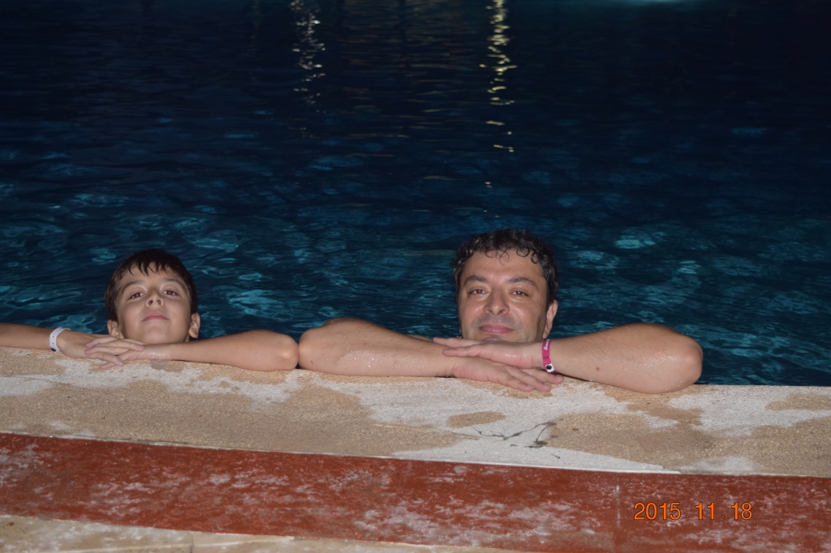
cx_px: 416
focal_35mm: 68
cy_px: 276
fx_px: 1558
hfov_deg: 29.9
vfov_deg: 20.1
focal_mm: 45
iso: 800
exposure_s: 1/30
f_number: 5
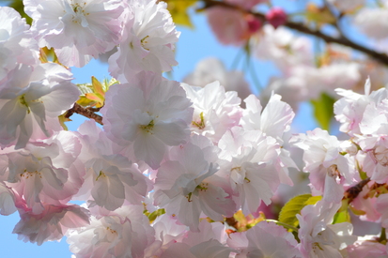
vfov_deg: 6.9
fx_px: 2133
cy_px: 147
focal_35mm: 198
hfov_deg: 10.4
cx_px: 150
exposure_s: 1/320
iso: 100
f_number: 9
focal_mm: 92
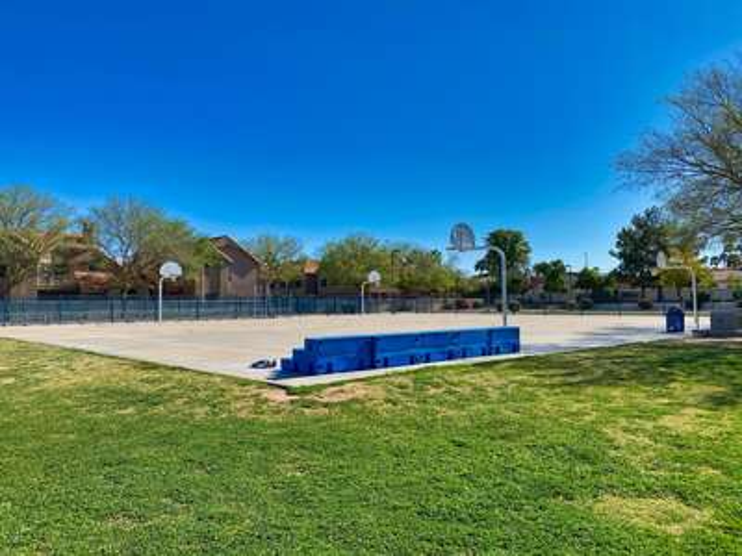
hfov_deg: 67.3
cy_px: 278
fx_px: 557
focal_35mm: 26
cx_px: 371
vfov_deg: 53.1
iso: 32
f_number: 1.8
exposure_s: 1/3509
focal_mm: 4.25
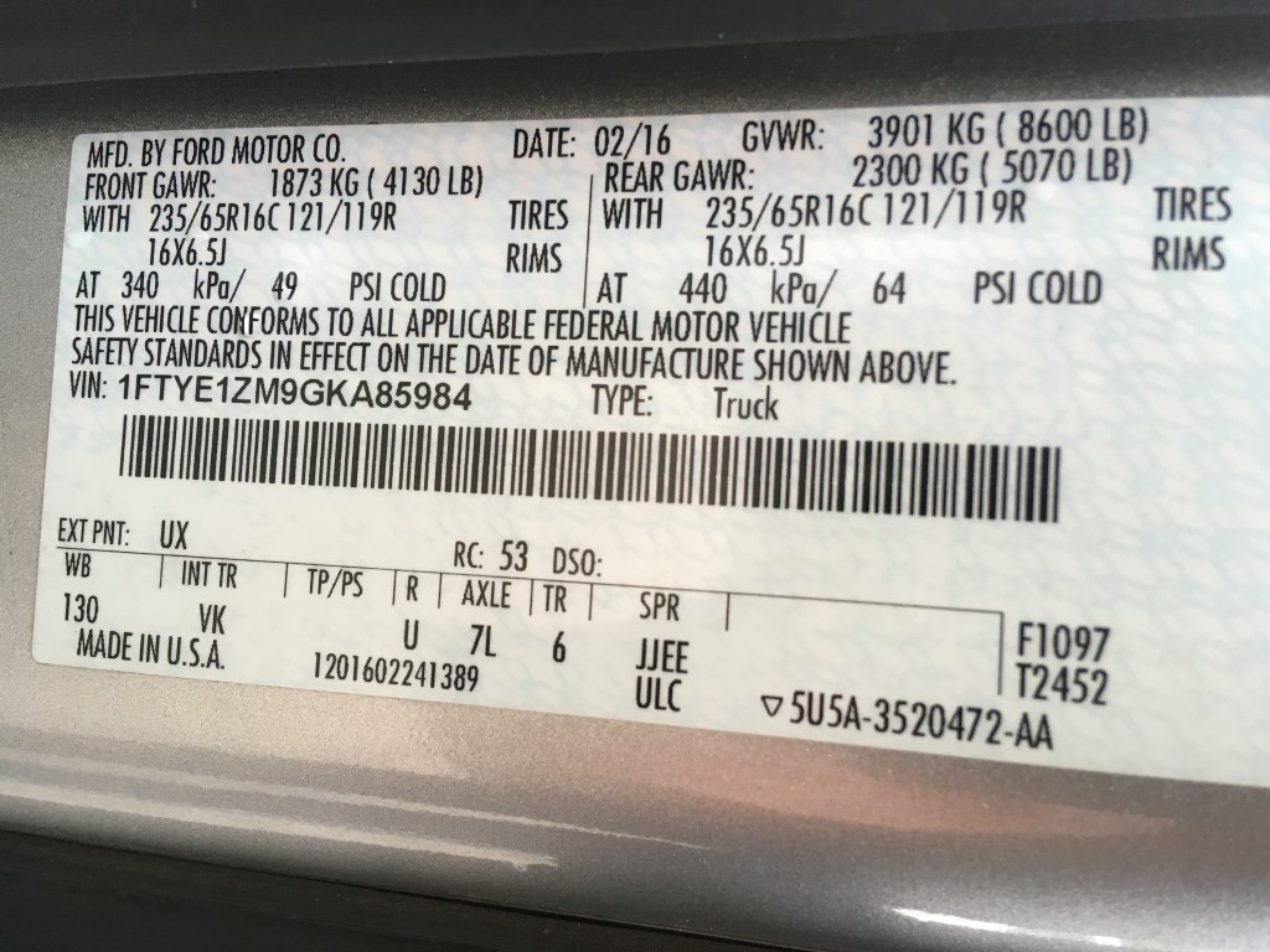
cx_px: 635
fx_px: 1064
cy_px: 476
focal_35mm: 29
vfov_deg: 48.2
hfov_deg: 61.7
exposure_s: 1/30
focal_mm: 4.15
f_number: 2.2
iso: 40
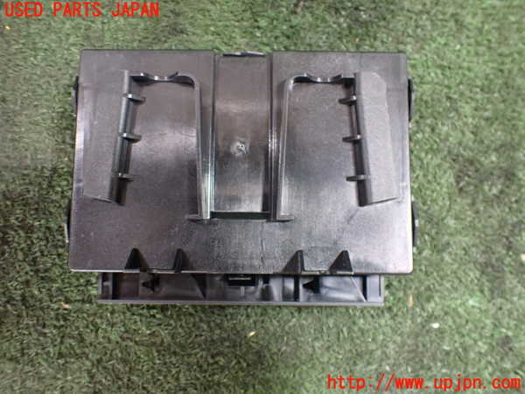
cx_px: 262
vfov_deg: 46.8
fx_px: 455
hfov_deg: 60.0
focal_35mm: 30
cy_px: 197
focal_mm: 5.4
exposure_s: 1/30
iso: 800
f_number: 2.3
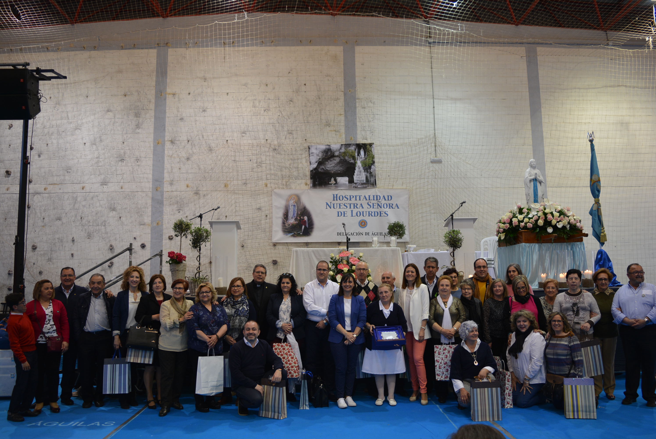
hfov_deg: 67.3
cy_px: 220
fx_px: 492
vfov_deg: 48.0
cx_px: 328
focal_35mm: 27
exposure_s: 1/40
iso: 400
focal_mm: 18
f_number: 3.5
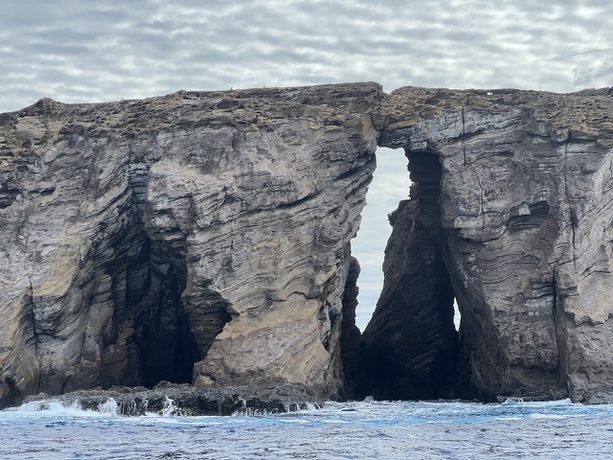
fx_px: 1364
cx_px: 306
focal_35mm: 77
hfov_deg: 25.3
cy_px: 230
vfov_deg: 19.1
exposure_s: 1/352
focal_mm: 9
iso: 32
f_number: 2.8
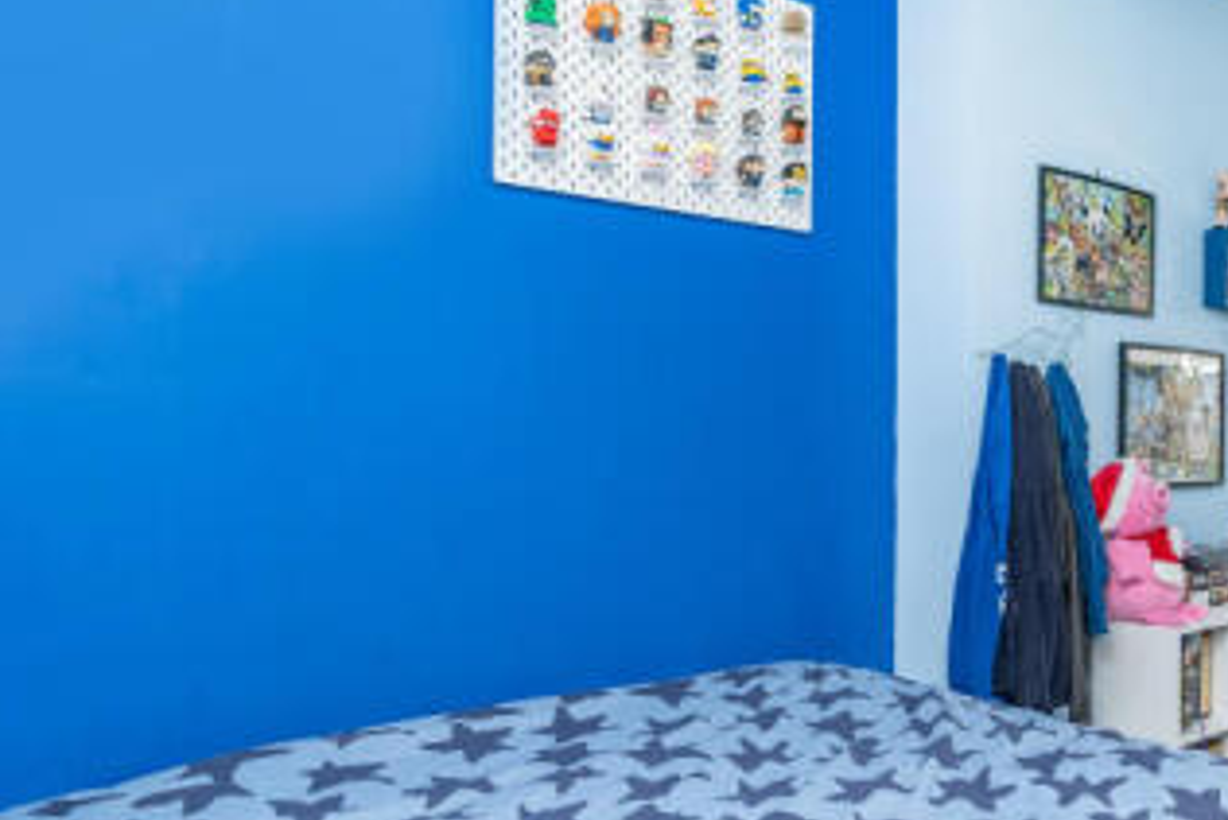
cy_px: 550
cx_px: 1176
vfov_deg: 44.3
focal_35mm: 29
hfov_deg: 52.9
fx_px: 990
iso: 200
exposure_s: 1/125
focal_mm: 14
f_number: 9
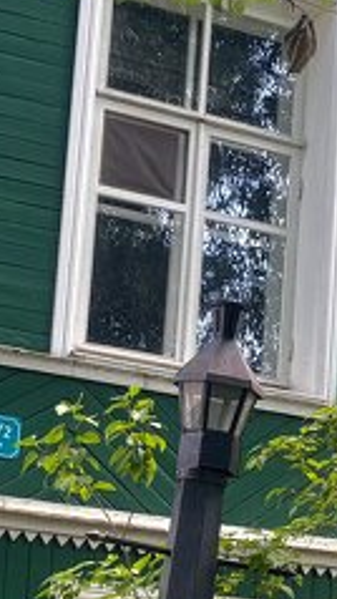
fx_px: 2016
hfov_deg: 9.1
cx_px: 599
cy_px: 490
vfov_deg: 16.7
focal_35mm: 127
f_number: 1.6
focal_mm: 5.96
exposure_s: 1/223
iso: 80
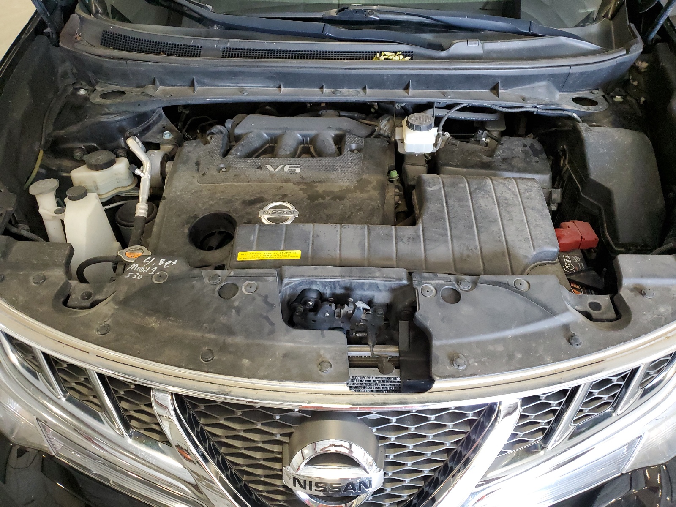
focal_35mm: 26
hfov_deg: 67.3
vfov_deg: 53.1
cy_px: 254
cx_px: 338
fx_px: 508
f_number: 1.5
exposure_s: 1/60.2
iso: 326
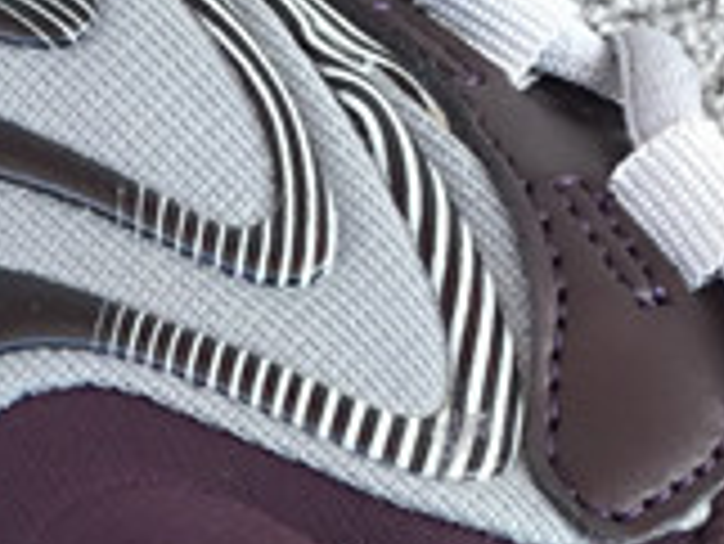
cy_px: 762
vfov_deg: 8.4
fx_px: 3621
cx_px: 58
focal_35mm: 173
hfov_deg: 11.3
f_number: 2.4
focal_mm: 3.3
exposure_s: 1/100
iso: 25
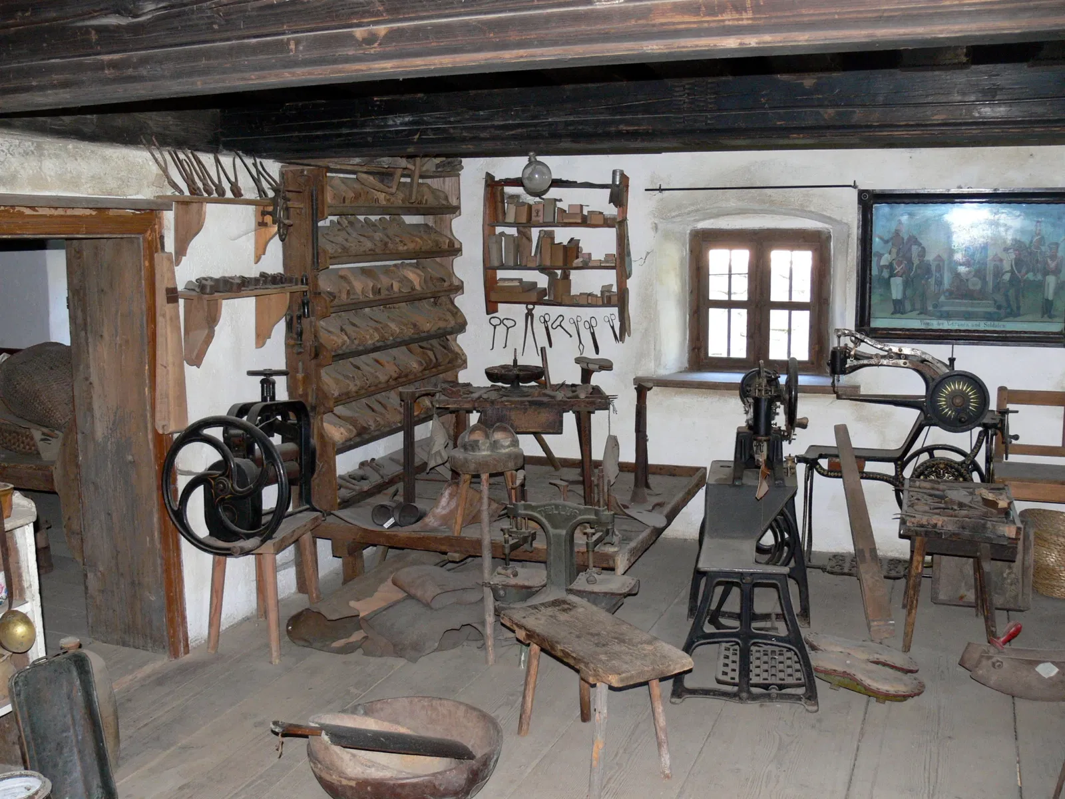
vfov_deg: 40.7
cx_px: 532
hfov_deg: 52.6
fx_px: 1077
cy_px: 400
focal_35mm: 35
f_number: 2.8
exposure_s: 1/30
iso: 160
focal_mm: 7.4
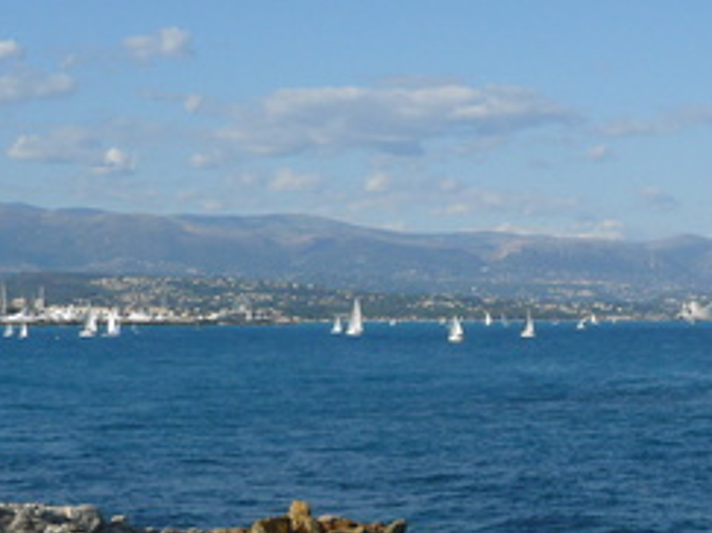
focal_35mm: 95
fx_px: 1953
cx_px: 861
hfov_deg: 19.4
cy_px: 237
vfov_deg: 15.5
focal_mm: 6
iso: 100
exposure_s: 1/500
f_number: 6.3
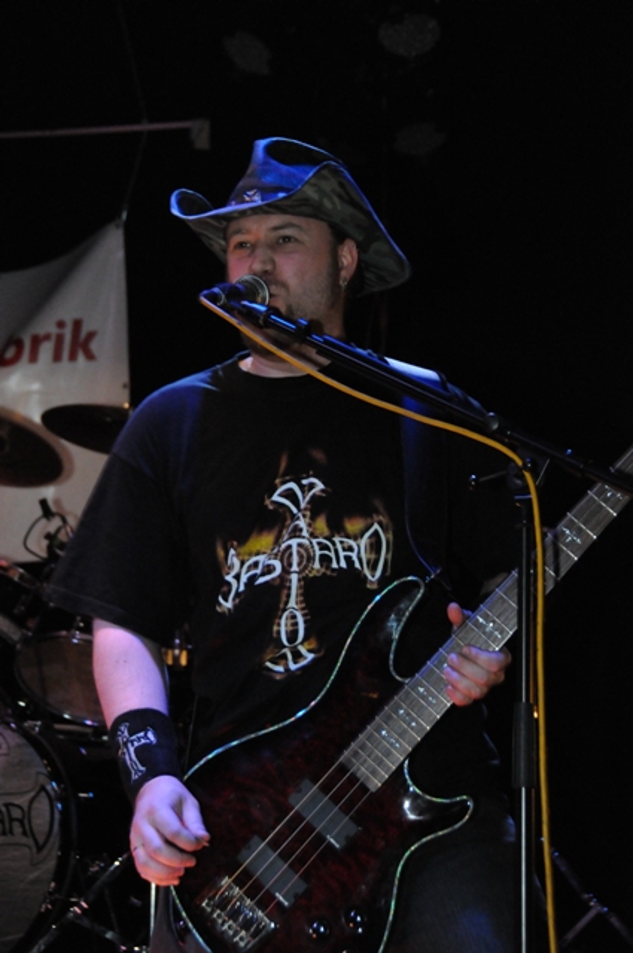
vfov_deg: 24.2
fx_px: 2221
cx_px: 316
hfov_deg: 16.2
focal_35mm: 84
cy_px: 476
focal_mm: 56
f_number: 4.8
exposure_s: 1/30
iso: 3200
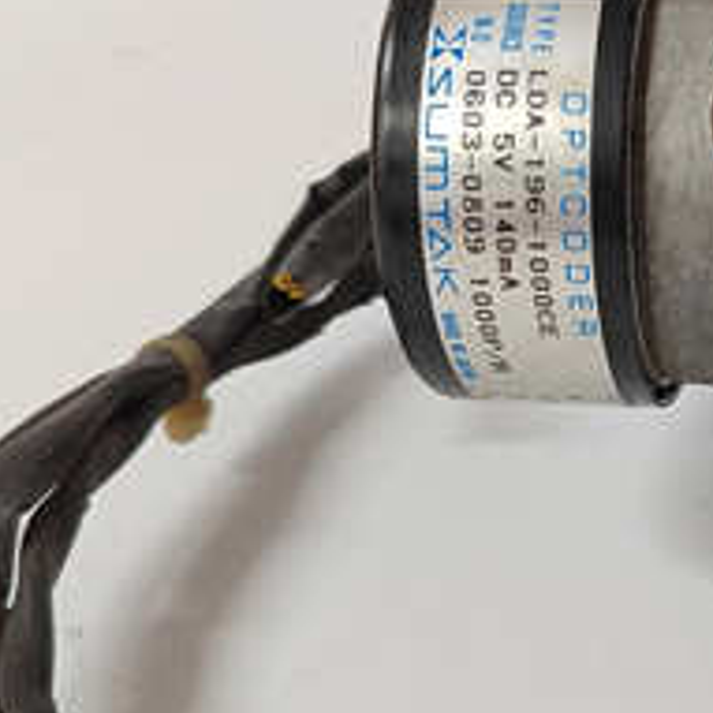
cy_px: 224
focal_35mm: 64
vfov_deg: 26.7
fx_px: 1491
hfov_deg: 24.5
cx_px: 844
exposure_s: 1/50
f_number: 1.9
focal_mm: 5.52
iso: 1378
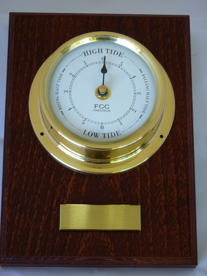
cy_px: 138
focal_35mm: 105
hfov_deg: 14.1
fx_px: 837
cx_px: 104
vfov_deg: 18.7
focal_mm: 18.7
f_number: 3.6
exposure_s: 1/40
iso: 320
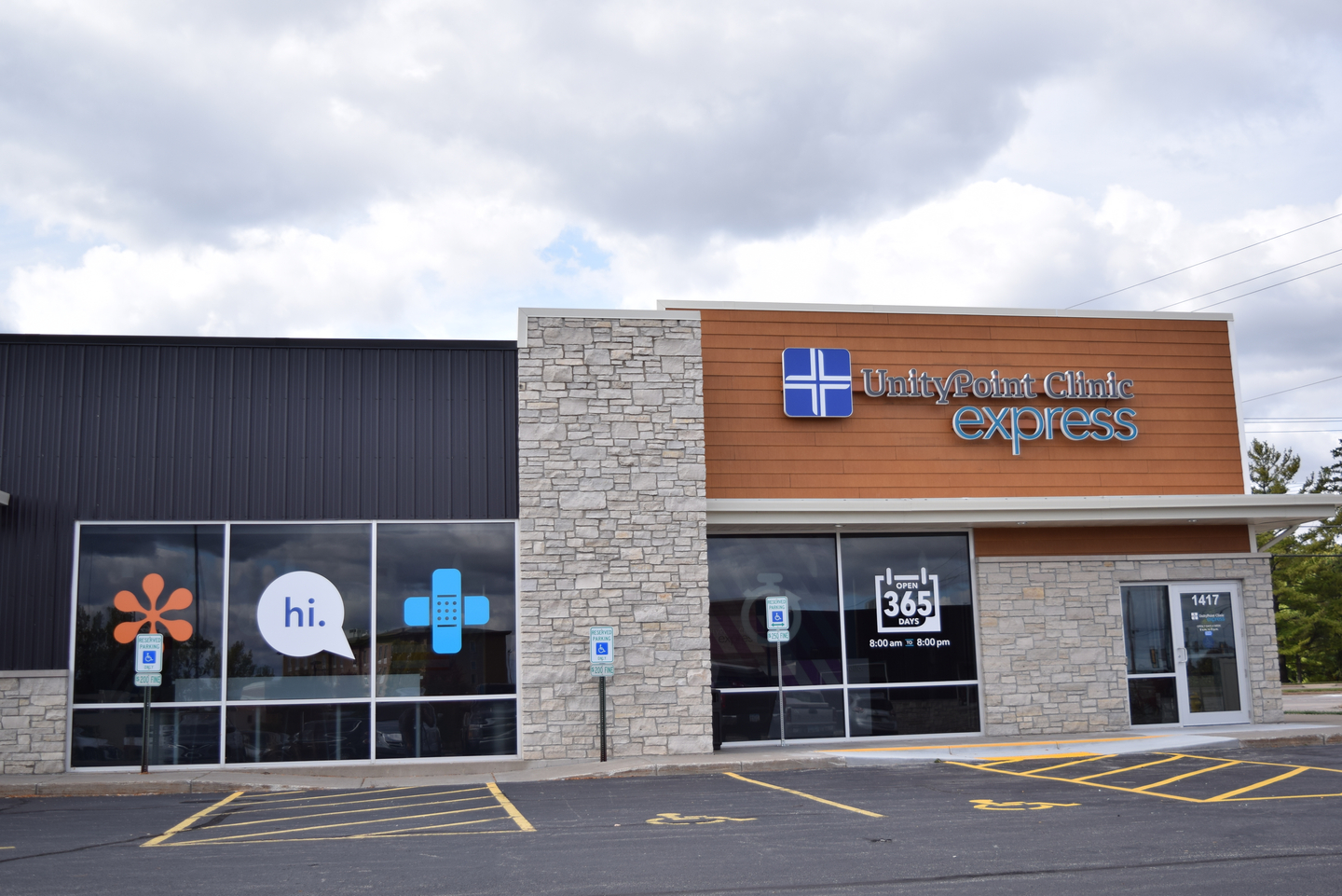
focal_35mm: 38
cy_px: 448
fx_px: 1398
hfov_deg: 51.3
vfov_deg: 35.5
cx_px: 671
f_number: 4
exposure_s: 1/640
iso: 100
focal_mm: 25
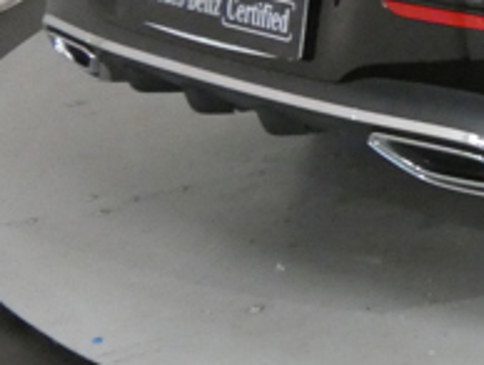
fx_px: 1904
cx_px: 956
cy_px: -15
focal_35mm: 136
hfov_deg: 12.7
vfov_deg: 10.8
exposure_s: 1/80
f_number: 3.4
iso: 1000
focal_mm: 6
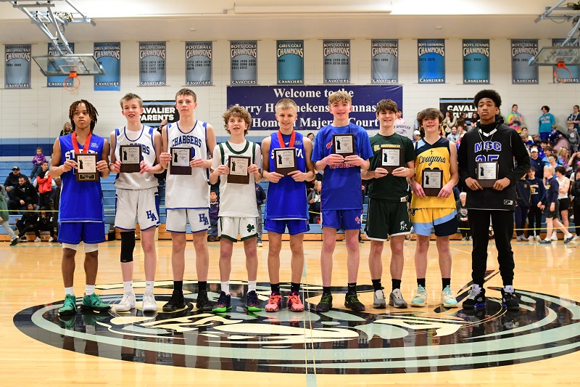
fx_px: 628
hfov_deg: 49.6
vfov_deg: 34.2
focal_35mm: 39
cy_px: 194
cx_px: 290
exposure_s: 1/80
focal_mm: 26
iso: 2000
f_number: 3.5
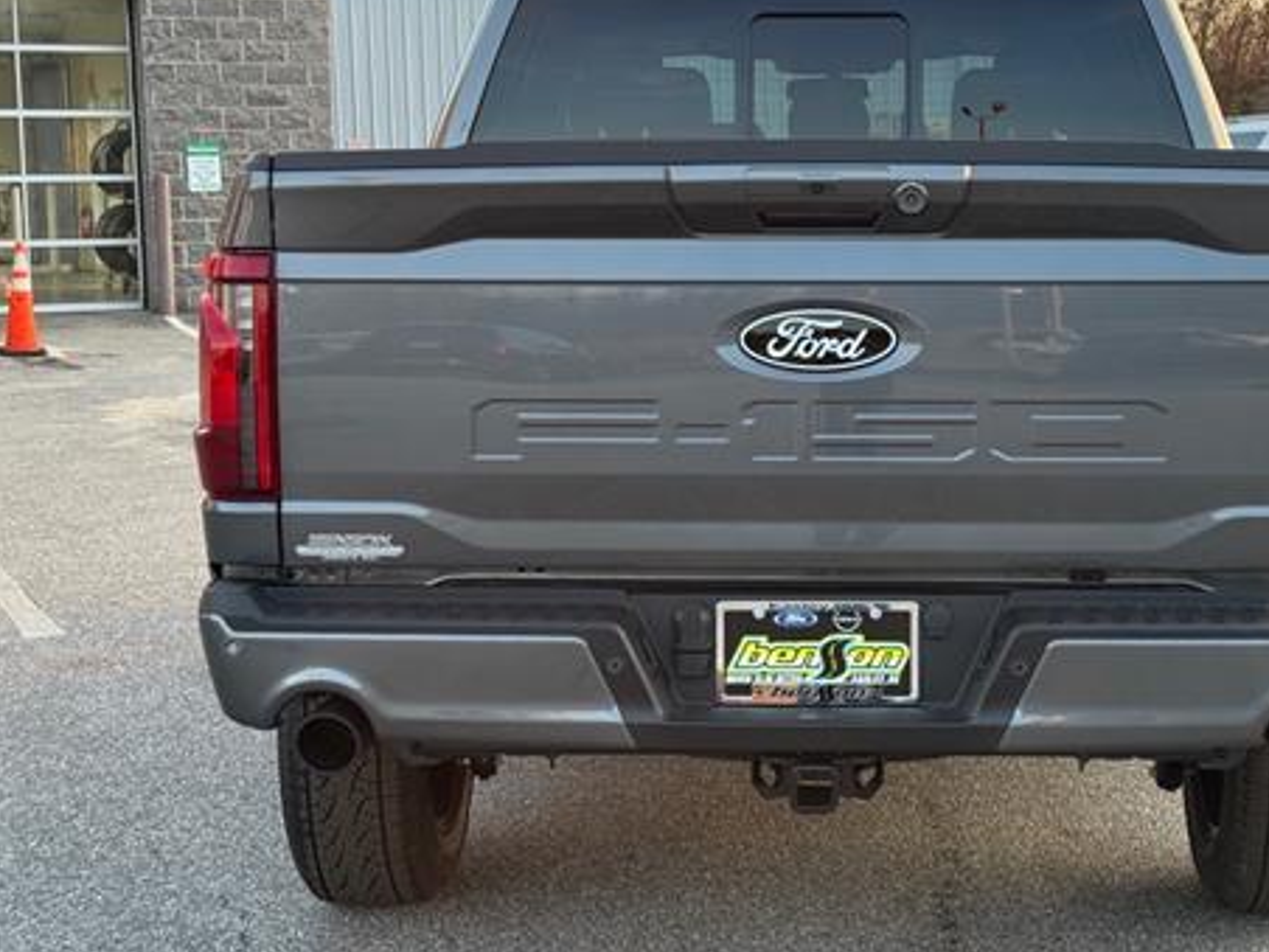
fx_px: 2493
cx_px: 797
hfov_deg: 28.5
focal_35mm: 68
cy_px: 463
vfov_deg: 21.6
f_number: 1.78
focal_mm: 6.76
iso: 100
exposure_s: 1/138
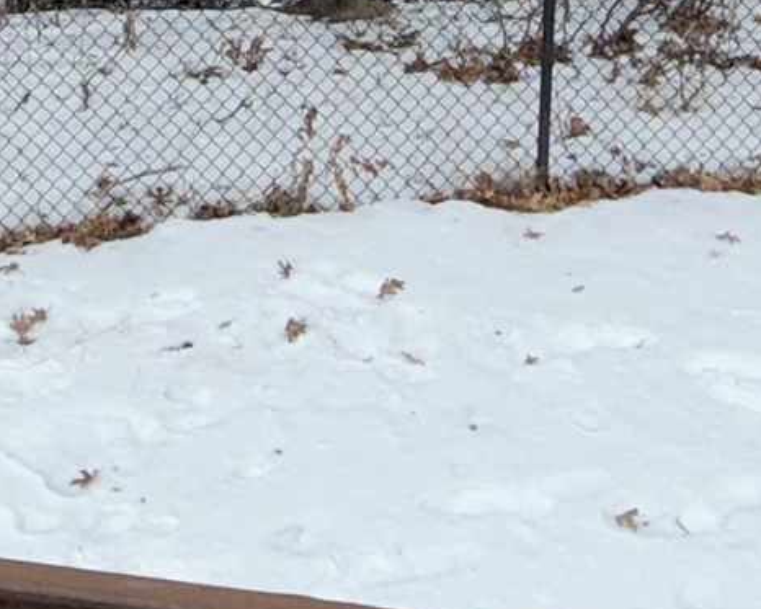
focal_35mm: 90
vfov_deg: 14.9
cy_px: -490
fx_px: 2027
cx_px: 206
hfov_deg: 21.1
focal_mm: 2.22
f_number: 2.2
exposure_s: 1/372
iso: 16
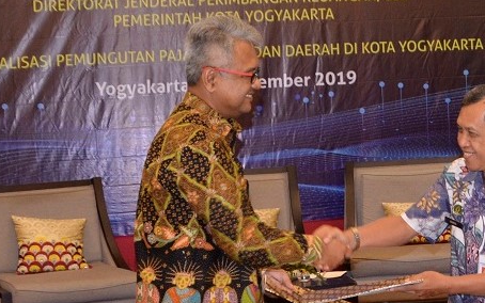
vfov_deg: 18.0
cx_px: 472
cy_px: 94
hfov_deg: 27.2
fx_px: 952
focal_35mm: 72
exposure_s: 1/60
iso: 800
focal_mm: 18
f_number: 3.5
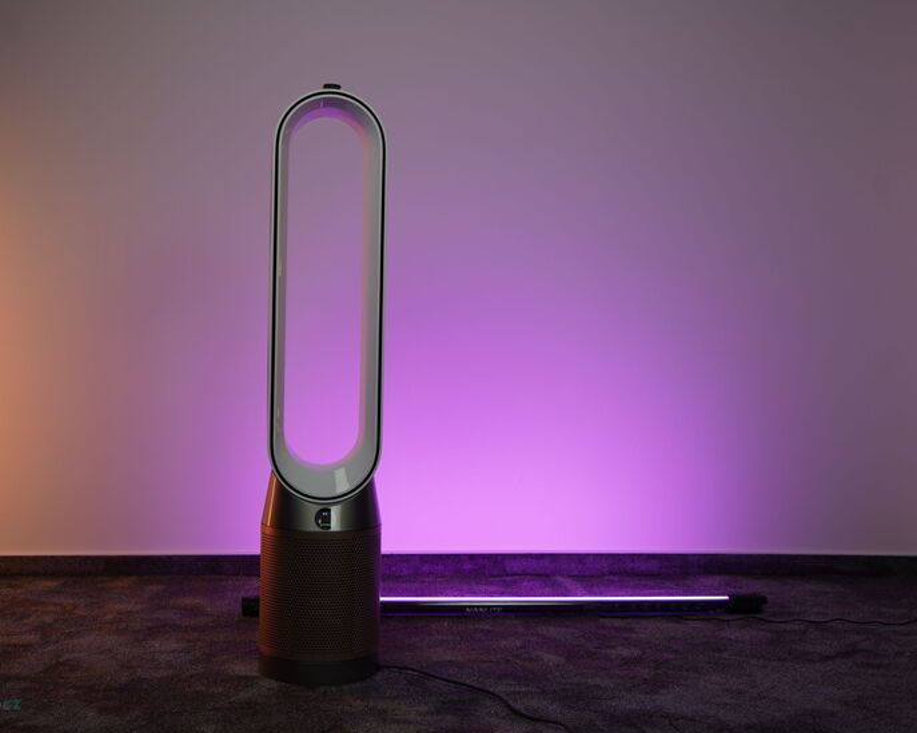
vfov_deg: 34.9
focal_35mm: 43
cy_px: 367
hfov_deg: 42.9
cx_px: 424
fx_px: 1167
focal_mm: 38
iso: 400
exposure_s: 1/160
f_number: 5
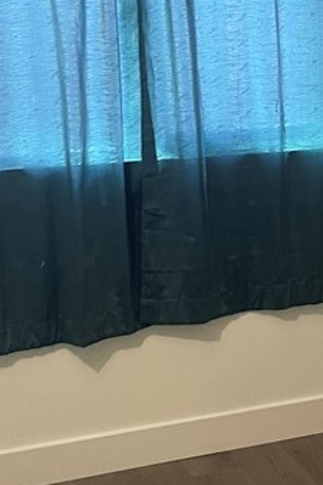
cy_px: 215
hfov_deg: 15.9
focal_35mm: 82
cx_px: 395
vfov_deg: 24.8
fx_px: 1105
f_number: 1.6
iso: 320
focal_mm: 4.2
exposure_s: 1/60
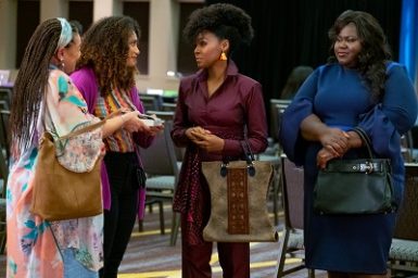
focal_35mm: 121
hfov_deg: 16.9
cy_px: 139
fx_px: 1404
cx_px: 209
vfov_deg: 11.3
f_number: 2.8
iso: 6400
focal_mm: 80.4
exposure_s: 1/100
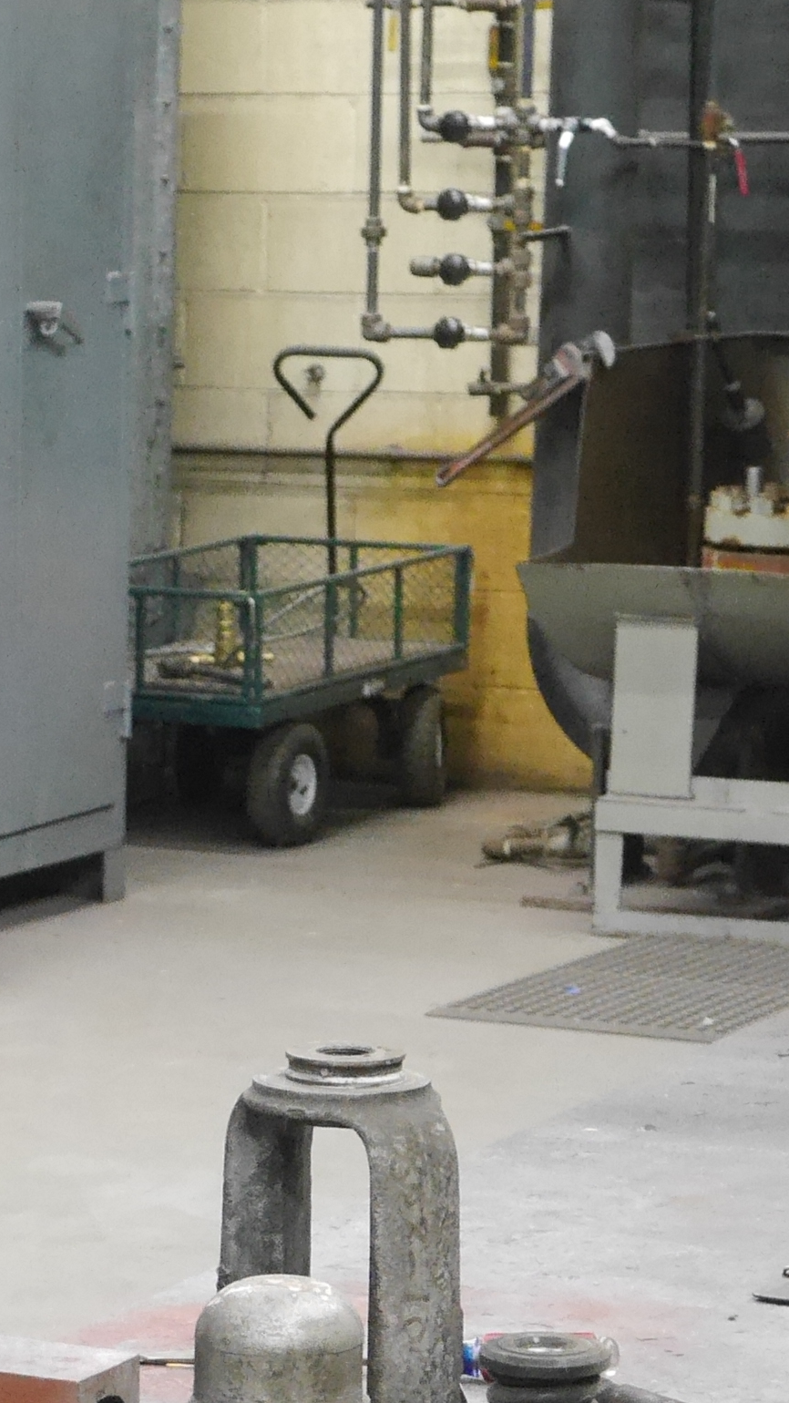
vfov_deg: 13.6
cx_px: -575
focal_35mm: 156
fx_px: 5803
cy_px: 1345
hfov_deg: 7.6
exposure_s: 1/60
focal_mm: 24
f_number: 5.2
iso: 2500
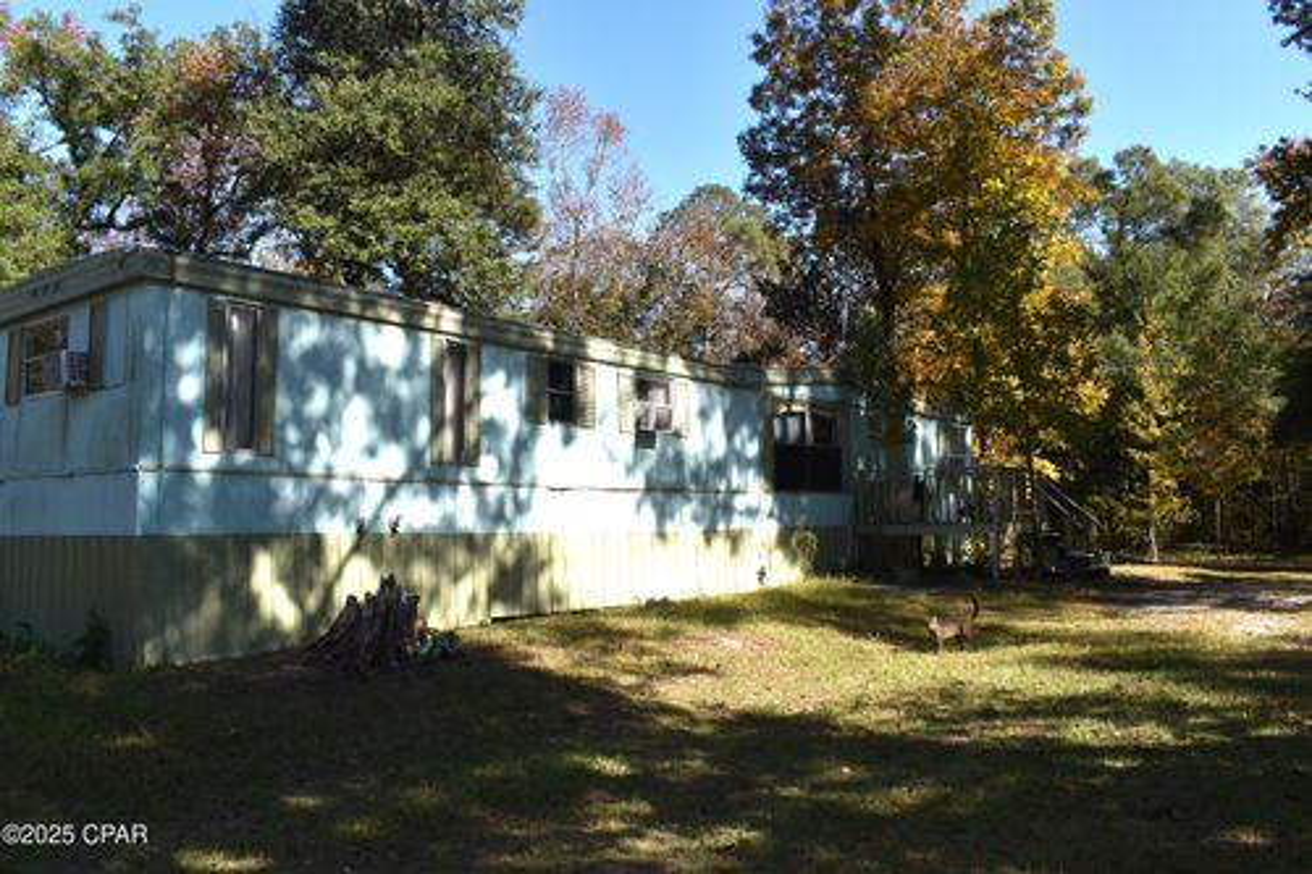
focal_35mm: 27
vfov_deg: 47.9
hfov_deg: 67.4
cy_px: 437
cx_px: 656
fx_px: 984
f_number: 9
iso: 100
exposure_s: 1/200
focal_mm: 18
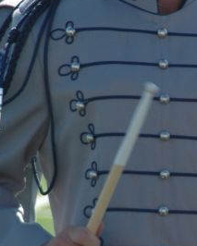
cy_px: 149
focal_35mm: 1083
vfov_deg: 1.8
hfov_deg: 1.4
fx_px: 7888
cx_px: 173
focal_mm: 200
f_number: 5.6
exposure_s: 1/400
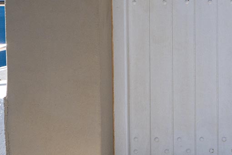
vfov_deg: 10.3
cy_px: -45
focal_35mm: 131
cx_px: 287
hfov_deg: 15.1
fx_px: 843
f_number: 5.6
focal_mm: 20.6
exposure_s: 1/2000
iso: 100
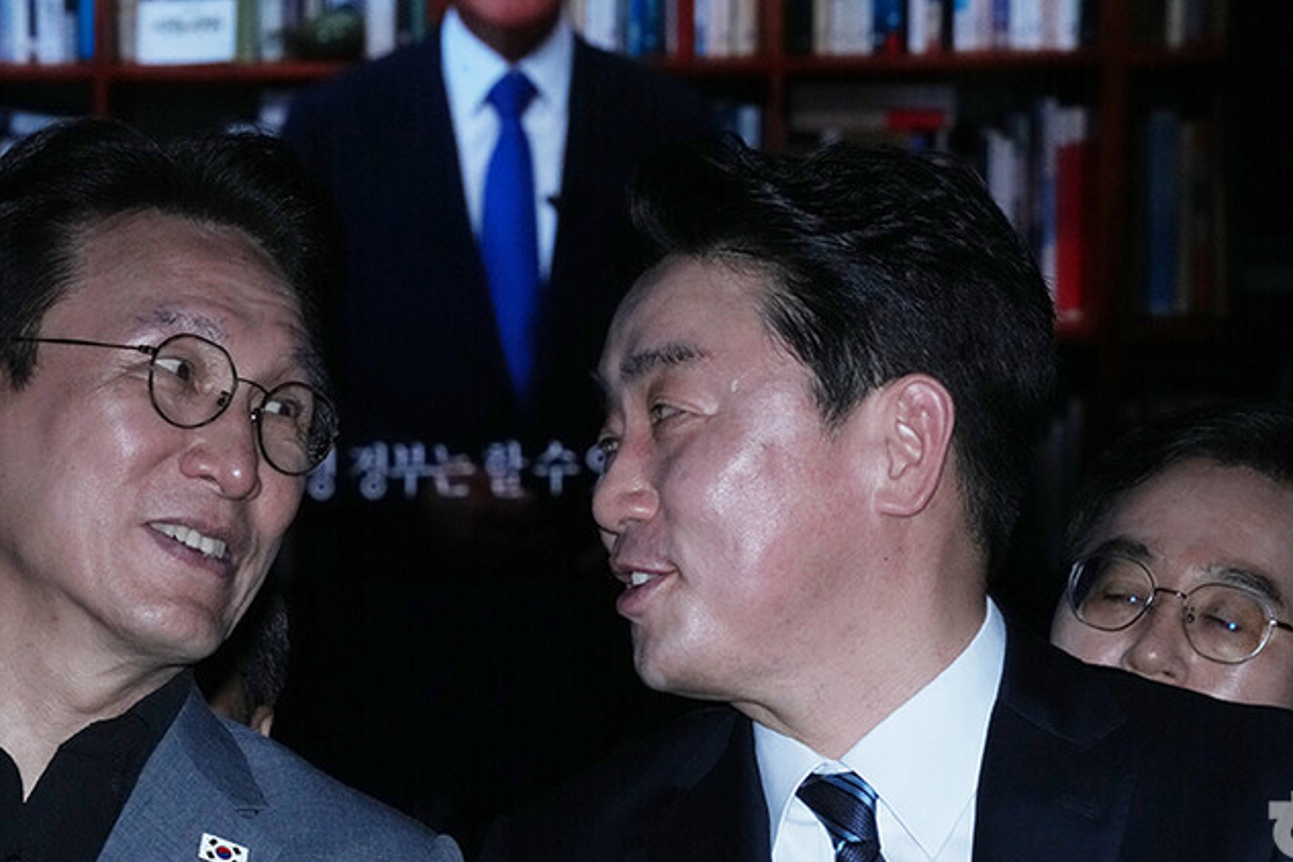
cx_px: 521
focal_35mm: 285
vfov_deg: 4.8
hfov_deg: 7.2
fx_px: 10235
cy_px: 411
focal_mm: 188
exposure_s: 1/160
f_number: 22
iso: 3200
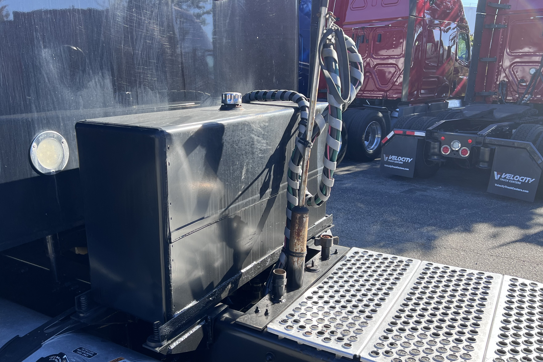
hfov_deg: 60.1
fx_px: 468
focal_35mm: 31
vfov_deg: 42.2
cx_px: 237
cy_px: 207
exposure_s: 1/965
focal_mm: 5.7
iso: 50
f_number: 1.5
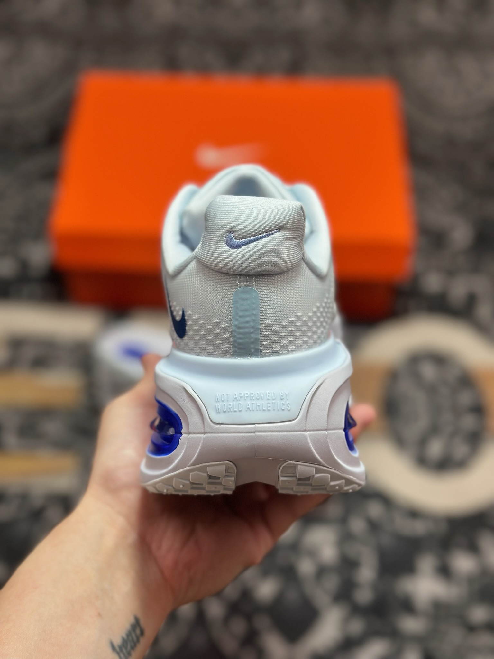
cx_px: 247
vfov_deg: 39.7
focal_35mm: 48
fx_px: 913
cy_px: 330
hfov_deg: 30.3
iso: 80
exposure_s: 1/745
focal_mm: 6.86
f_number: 1.78
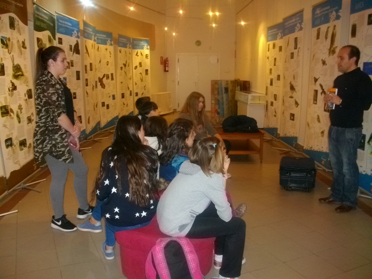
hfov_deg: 56.8
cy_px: 140
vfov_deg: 44.2
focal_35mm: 32
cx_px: 186
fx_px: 344
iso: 232
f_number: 2.9
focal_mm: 5.7
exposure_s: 1/40
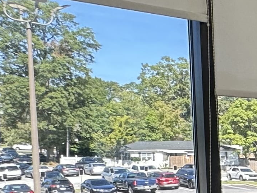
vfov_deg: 18.1
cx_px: 502
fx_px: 586
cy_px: 198
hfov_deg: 17.9
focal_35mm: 79
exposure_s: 1/120
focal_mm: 2.22
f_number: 2.2
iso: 80
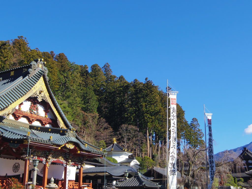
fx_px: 342
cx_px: 126
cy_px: 94
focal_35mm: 47
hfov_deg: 40.4
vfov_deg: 30.9
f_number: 4
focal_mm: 8.5
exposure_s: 1/1250
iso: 250
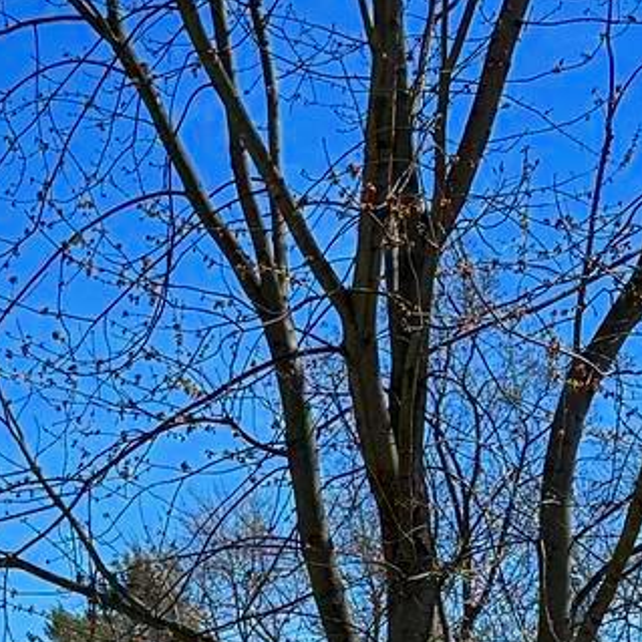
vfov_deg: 12.1
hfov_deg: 12.7
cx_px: 70
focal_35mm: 136
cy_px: 1022
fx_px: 2854
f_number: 1.78
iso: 100
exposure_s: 1/5714
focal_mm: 6.76
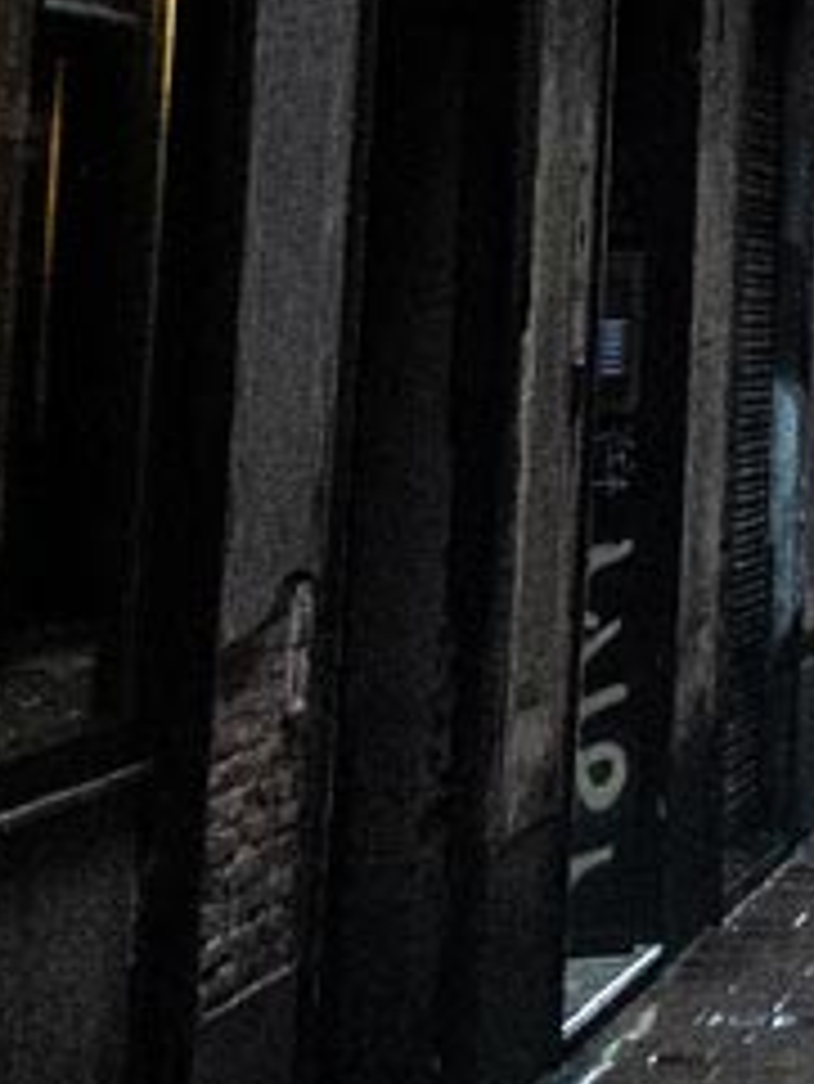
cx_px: 1412
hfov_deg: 7.4
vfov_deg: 9.1
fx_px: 6109
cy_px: -1583
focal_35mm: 195
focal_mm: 12.48
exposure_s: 1/80
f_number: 4
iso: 1250
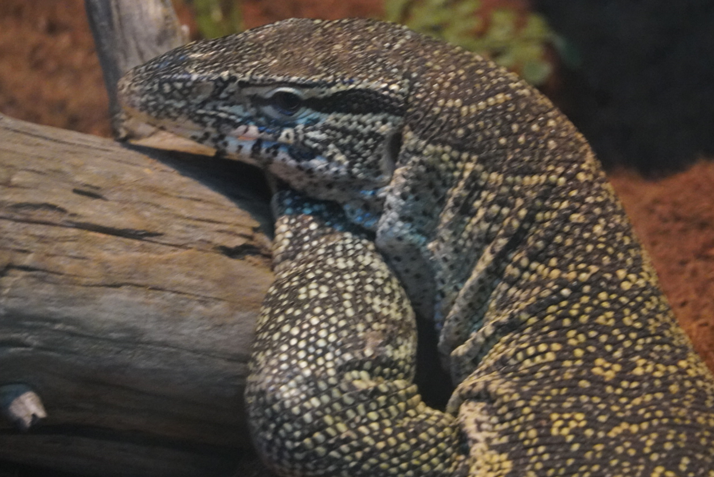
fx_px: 5213
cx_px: 370
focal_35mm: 263
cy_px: 223
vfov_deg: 5.2
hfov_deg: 7.8
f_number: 5.6
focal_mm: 135
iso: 6400
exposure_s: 1/30
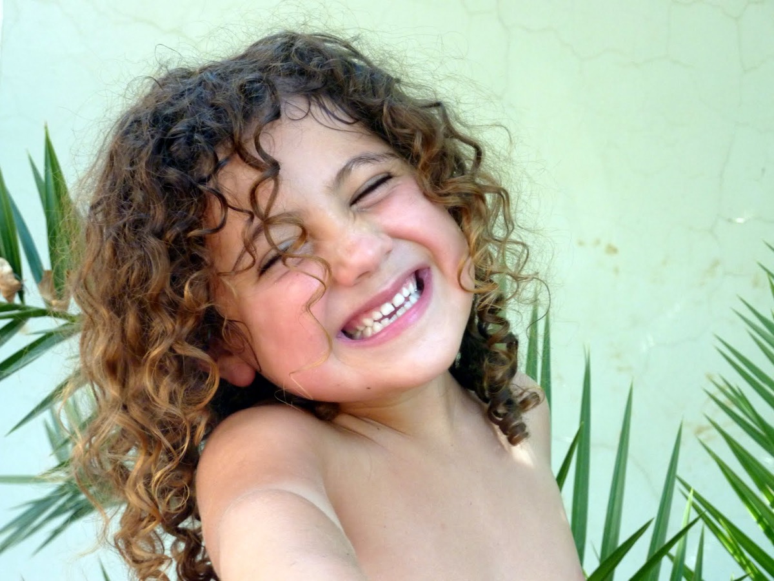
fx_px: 2147
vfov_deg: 15.4
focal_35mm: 96
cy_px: 290
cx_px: 387
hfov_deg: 20.4
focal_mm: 15.8
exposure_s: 1/100
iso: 250
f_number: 4.3
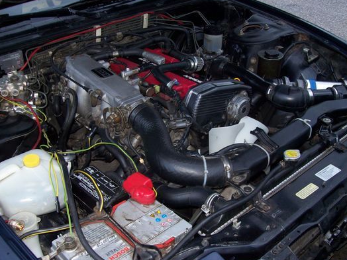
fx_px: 441
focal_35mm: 44
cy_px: 139
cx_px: 175
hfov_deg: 42.9
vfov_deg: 32.9
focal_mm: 6
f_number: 2.7
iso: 80
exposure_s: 1/64
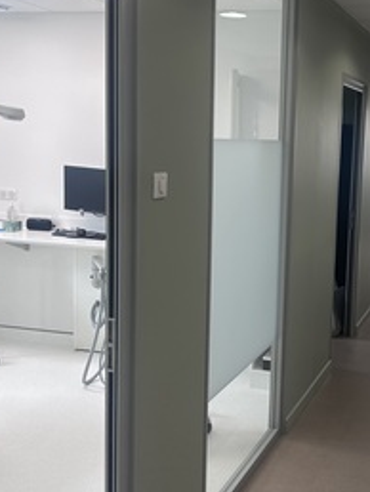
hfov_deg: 27.6
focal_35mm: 52
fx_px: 740
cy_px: 251
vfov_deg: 36.8
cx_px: 284
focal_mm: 5.7
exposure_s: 1/169
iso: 40
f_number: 1.5
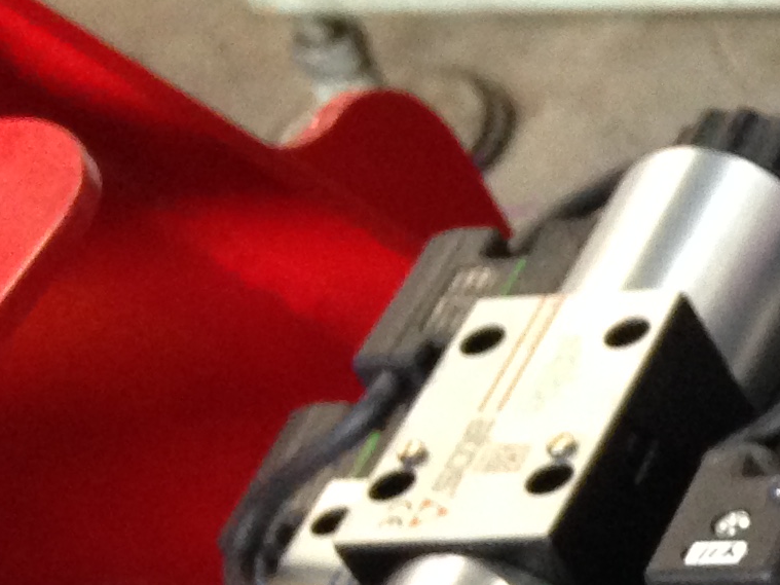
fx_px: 3199
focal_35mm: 142
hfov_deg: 12.1
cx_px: 1655
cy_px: 985
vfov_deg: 10.0
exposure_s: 1/20
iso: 250
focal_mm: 4.12
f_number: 2.4
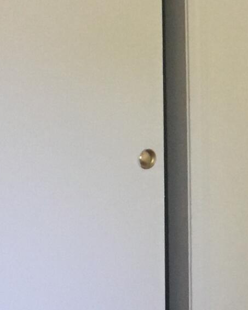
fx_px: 1376
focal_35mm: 150
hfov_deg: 10.1
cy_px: 27
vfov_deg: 12.7
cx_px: 339
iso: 100
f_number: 2.2
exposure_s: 1/30
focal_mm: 4.15
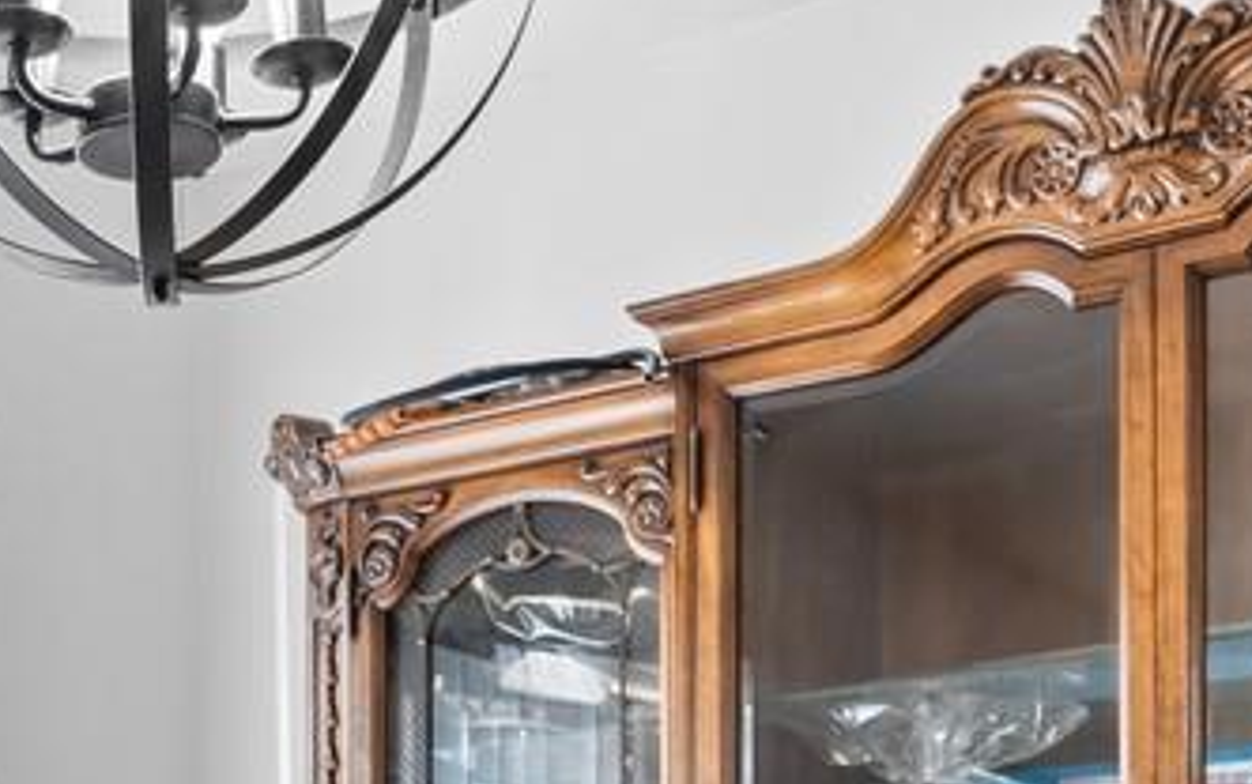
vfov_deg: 13.5
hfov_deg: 23.0
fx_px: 3005
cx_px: 158
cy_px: 1348
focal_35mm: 88
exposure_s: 1/2
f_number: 8
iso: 200
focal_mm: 14
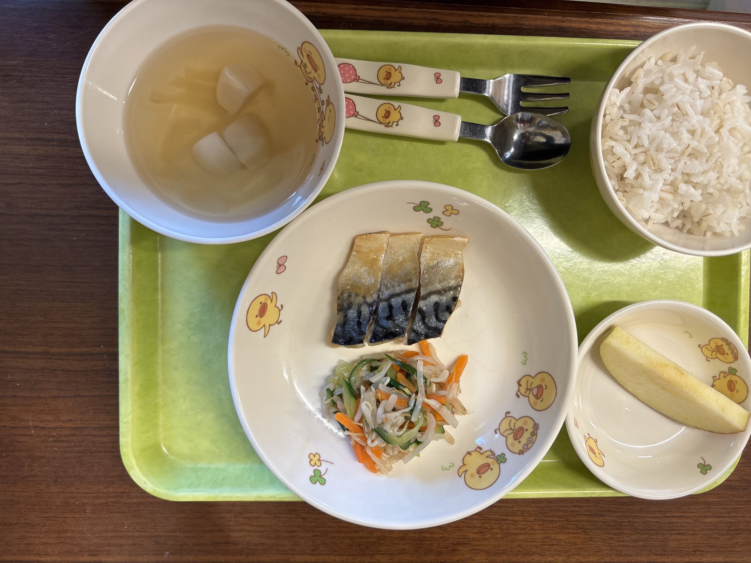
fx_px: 564
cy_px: 282
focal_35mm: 26
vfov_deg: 53.1
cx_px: 376
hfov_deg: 67.3
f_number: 1.6
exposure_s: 1/121
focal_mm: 5.96
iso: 125
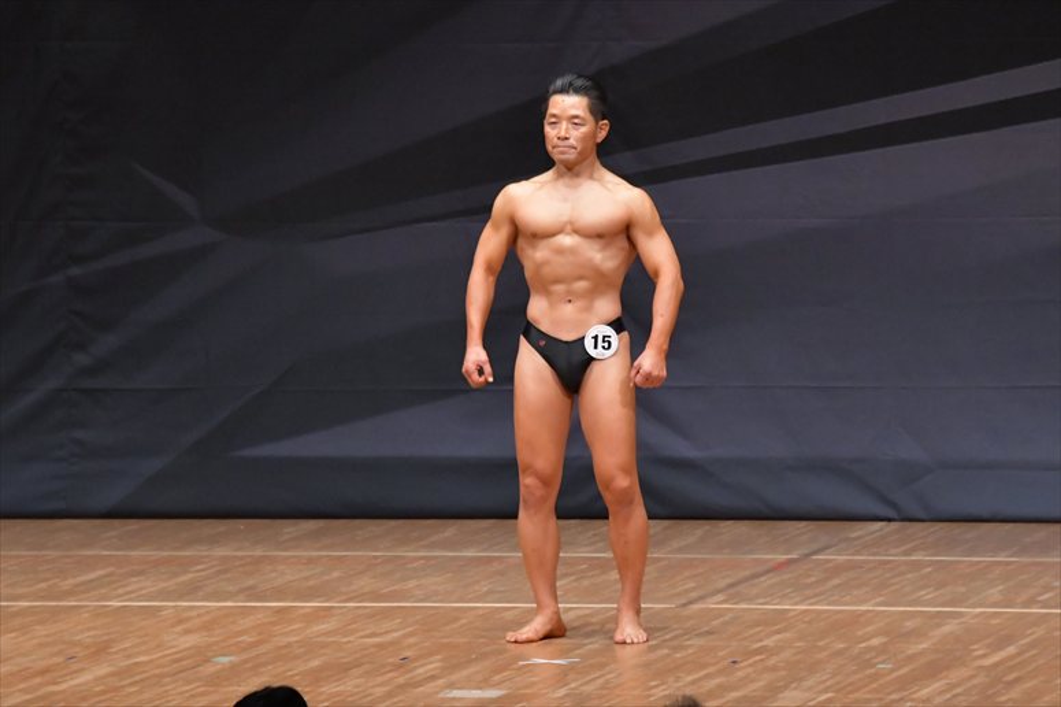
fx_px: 7954
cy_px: 354
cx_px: 530
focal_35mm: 270
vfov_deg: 5.1
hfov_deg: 7.6
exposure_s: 1/400
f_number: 5.6
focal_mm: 180
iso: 6400
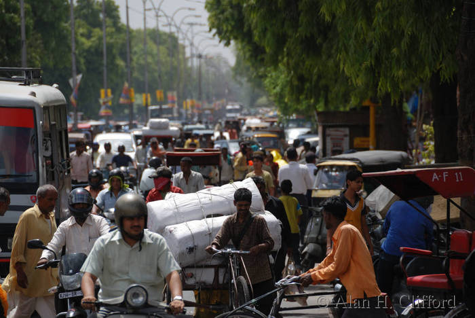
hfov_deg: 6.9
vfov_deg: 4.6
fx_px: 3962
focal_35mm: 300
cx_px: 238
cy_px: 159
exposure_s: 1/500
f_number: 5.6
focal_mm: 200
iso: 100
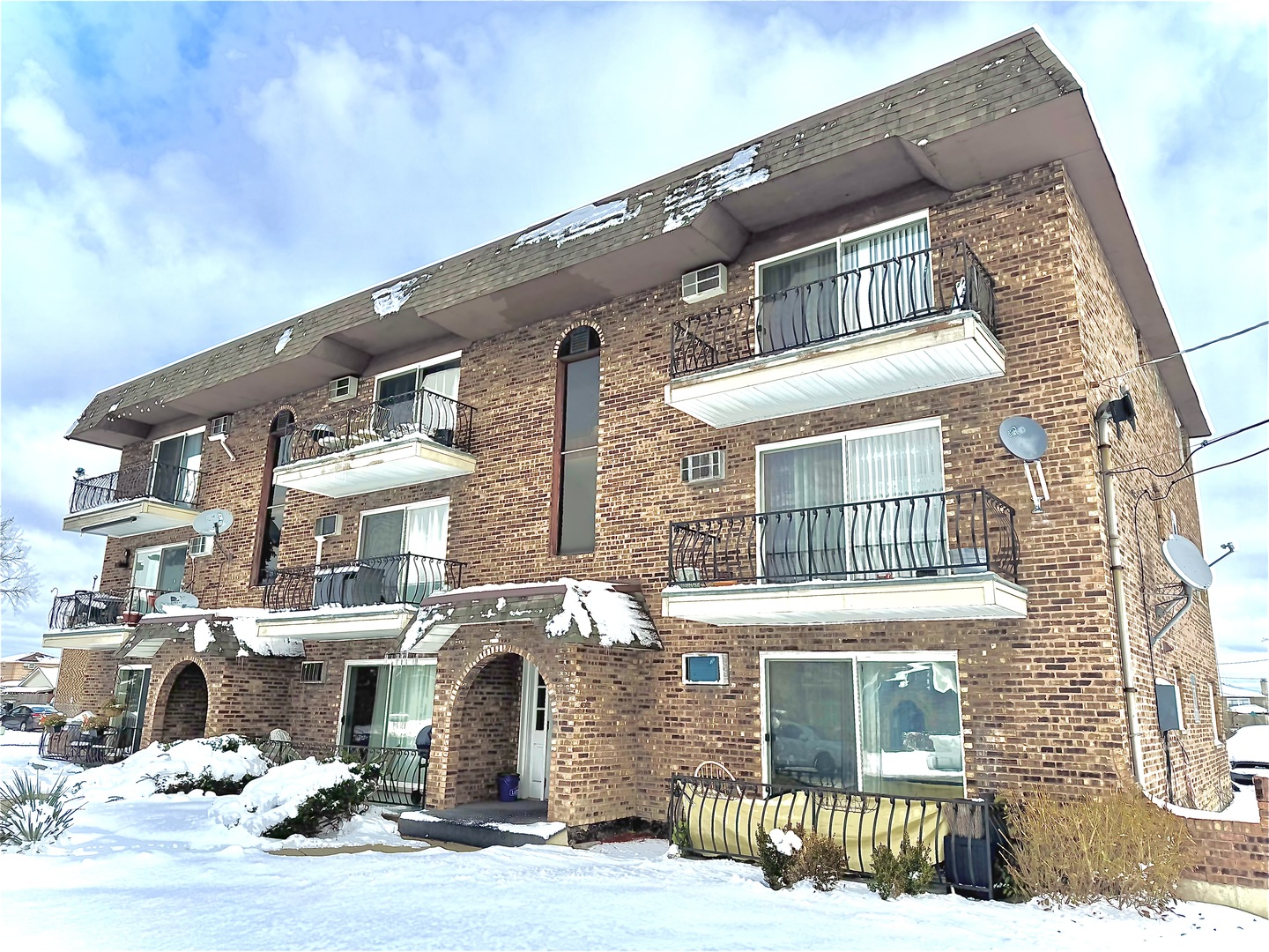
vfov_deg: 56.8
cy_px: 476
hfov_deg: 71.6
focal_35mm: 24
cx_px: 634
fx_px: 880
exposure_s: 1/6711
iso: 80
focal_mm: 6.76
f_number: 1.78
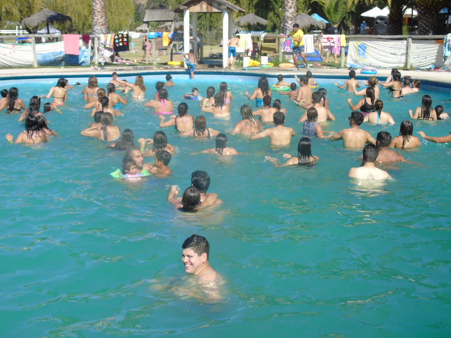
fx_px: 625
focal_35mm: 48
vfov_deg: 30.3
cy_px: 165
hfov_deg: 39.6
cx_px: 219
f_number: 4.1
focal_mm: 8.2
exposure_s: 1/500
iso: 80
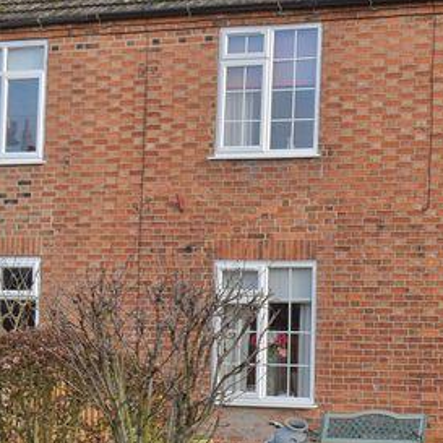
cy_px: 184
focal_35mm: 112
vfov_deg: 15.5
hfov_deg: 15.1
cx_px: 516
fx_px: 1622
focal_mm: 30
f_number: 8
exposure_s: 1/250
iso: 200
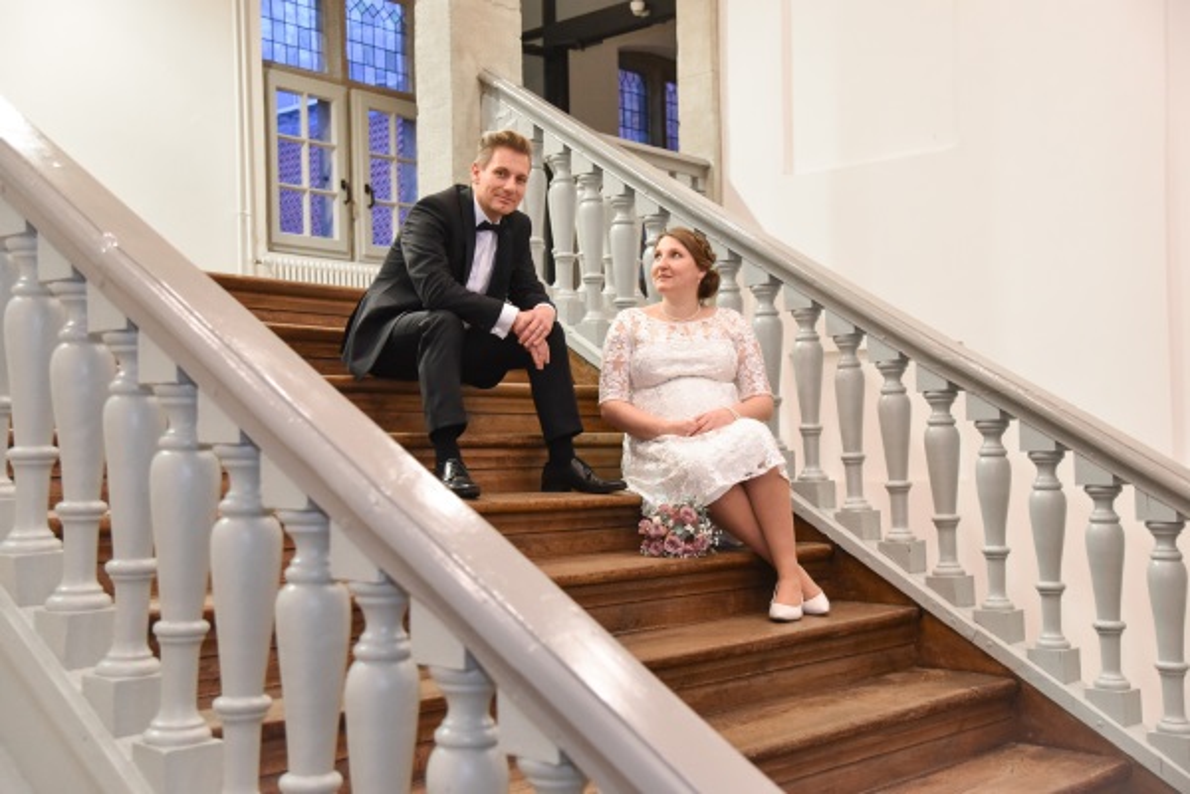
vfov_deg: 30.5
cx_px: 595
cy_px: 397
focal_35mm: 44
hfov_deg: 44.5
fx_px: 1454
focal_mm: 44
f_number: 4
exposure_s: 1/60
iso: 5600
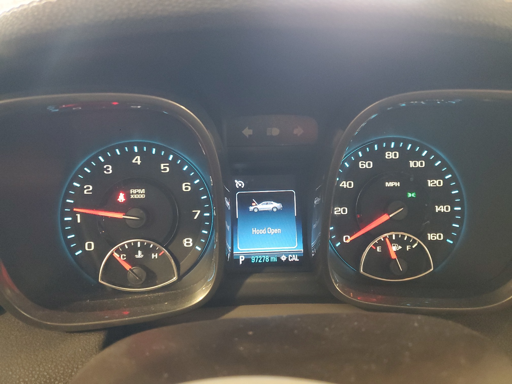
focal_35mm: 26
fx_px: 385
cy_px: 192
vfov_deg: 53.1
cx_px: 256
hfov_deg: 67.3
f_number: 1.5
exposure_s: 1/20
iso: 306
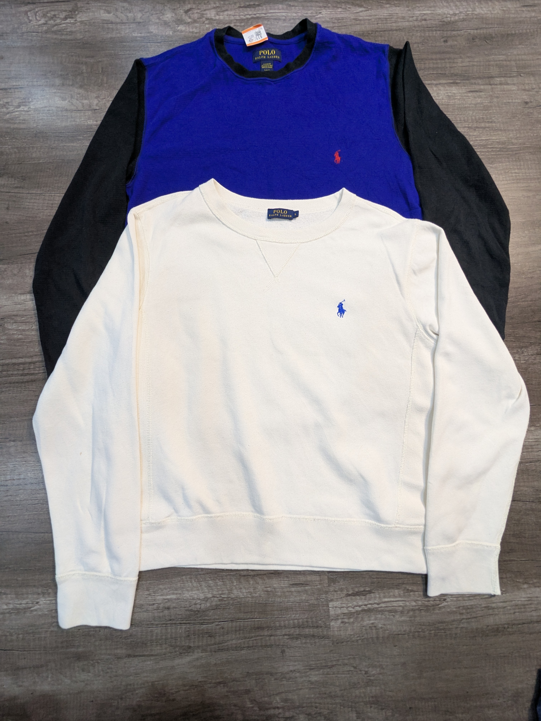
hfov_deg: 78.1
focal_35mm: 16
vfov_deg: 94.5
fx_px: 333
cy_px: 360
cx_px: 270
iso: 98
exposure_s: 1/50
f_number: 2.2
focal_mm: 2.35
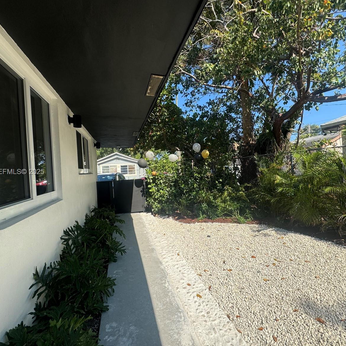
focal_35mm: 17
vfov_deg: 84.0
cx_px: 189
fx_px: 192
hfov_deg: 83.7
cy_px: 172
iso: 50
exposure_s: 1/899
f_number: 2.2
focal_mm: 2.22
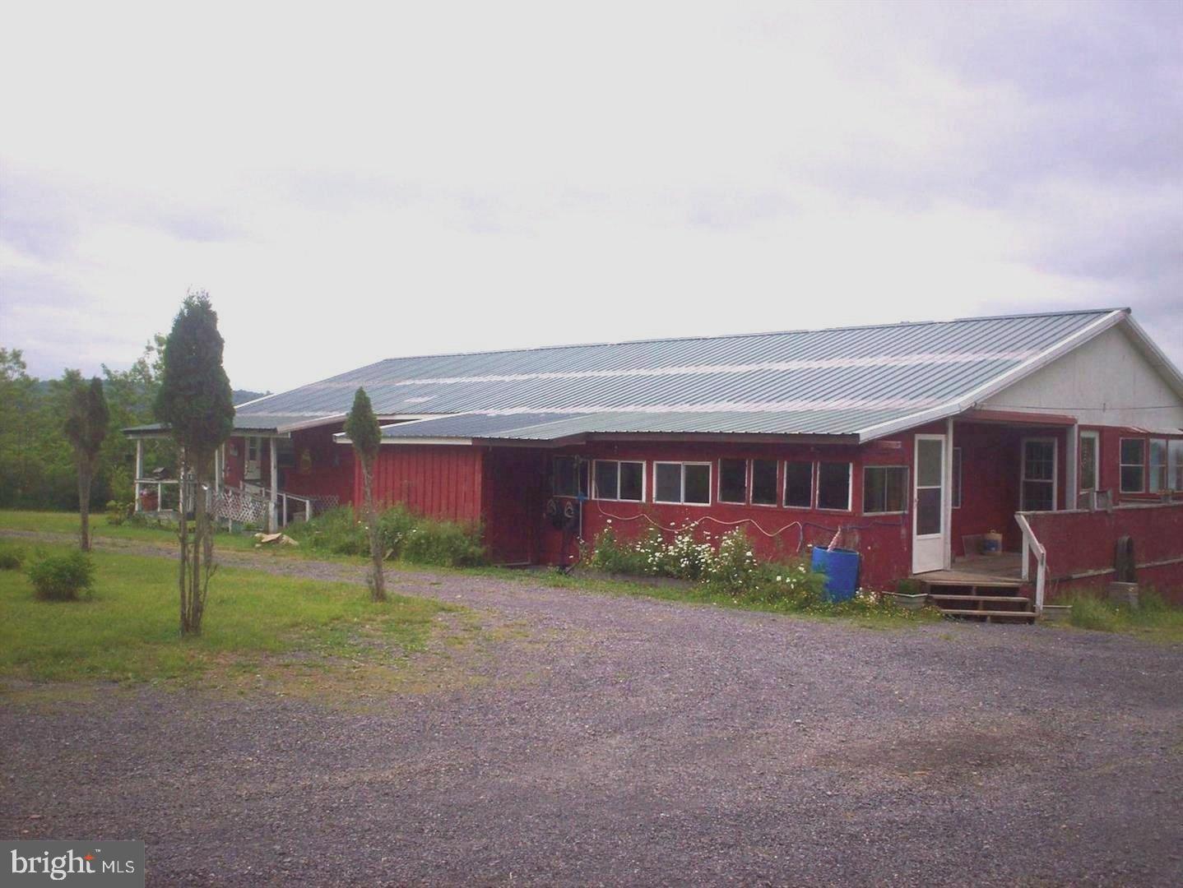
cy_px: 444
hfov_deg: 51.3
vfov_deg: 39.7
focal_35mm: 36
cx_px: 592
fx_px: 1231
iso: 100
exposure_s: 1/549
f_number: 4.5
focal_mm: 6
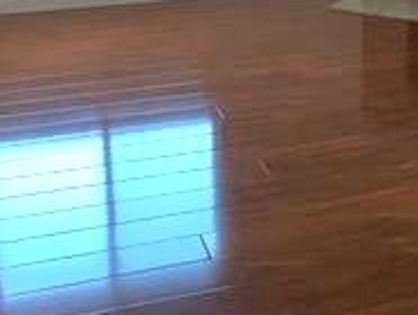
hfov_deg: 27.7
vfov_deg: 20.4
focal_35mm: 70
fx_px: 846
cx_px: 254
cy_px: -1
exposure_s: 1/120
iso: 50
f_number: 2.2
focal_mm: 4.15
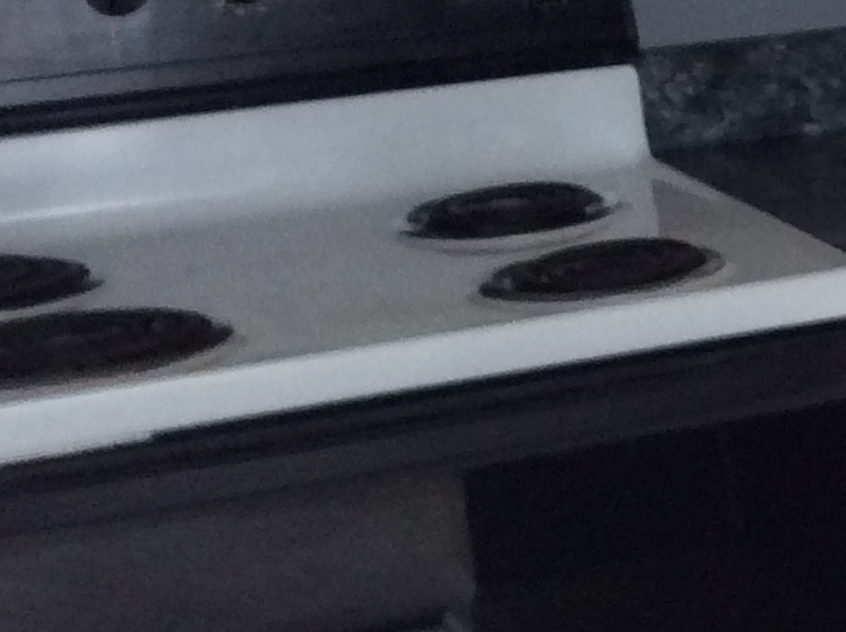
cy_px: 309
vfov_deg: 11.3
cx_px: 1562
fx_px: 3197
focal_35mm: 131
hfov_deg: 13.4
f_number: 2.4
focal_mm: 3.3
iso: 100
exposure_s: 1/24
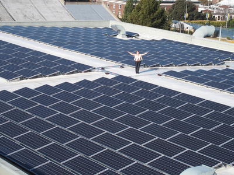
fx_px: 622
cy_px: 88
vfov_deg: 16.1
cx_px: 117
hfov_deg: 21.3
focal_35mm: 92
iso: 100
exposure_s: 1/800
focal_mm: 19.6
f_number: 4
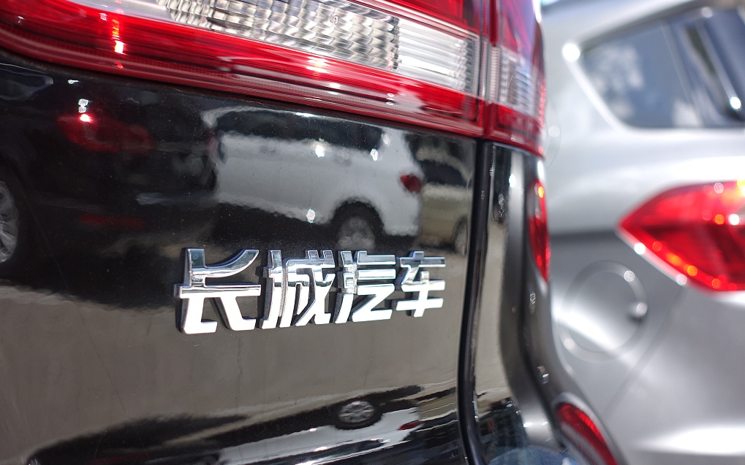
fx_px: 853
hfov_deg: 47.2
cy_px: 216
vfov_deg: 30.5
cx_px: 371
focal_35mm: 42
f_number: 2.8
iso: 100
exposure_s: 1/500
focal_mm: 14.9
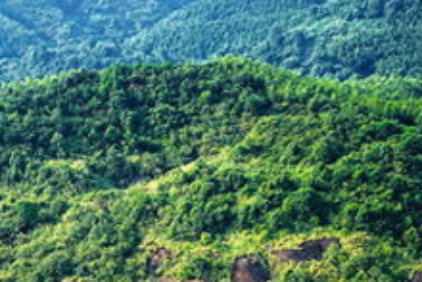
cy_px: 448
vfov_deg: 10.8
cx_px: 35
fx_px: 1431
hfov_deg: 16.5
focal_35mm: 122
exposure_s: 1/800
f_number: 3.5
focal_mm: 35
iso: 200
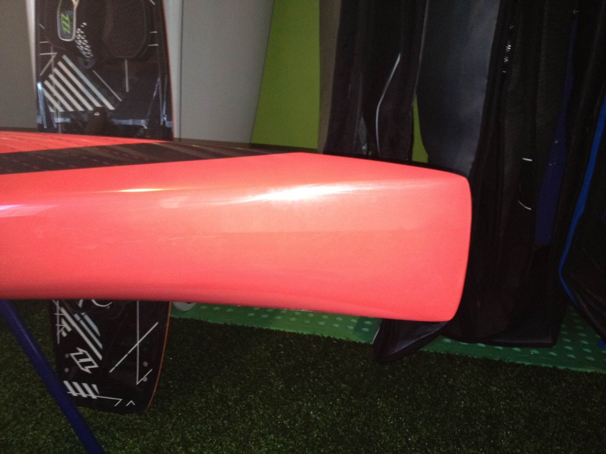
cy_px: 227
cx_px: 303
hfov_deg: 52.6
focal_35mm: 35
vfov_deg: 40.7
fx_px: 613
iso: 250
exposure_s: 1/16
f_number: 2.4
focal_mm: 4.28
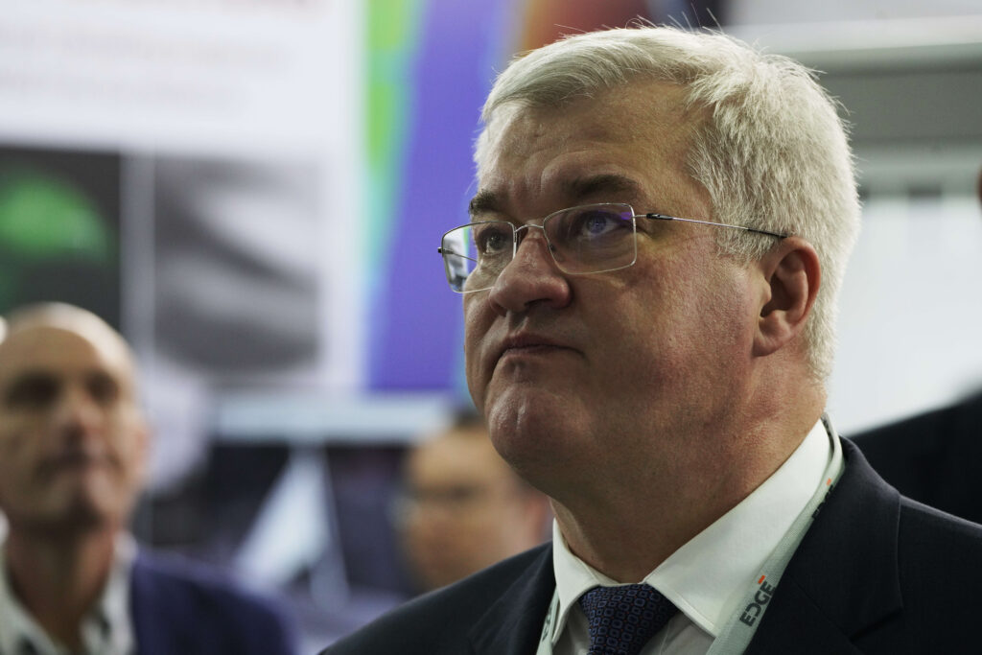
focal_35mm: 187
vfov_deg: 7.3
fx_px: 5101
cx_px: 491
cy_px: 328
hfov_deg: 11.0
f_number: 5.6
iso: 2500
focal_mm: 187
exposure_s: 1/500
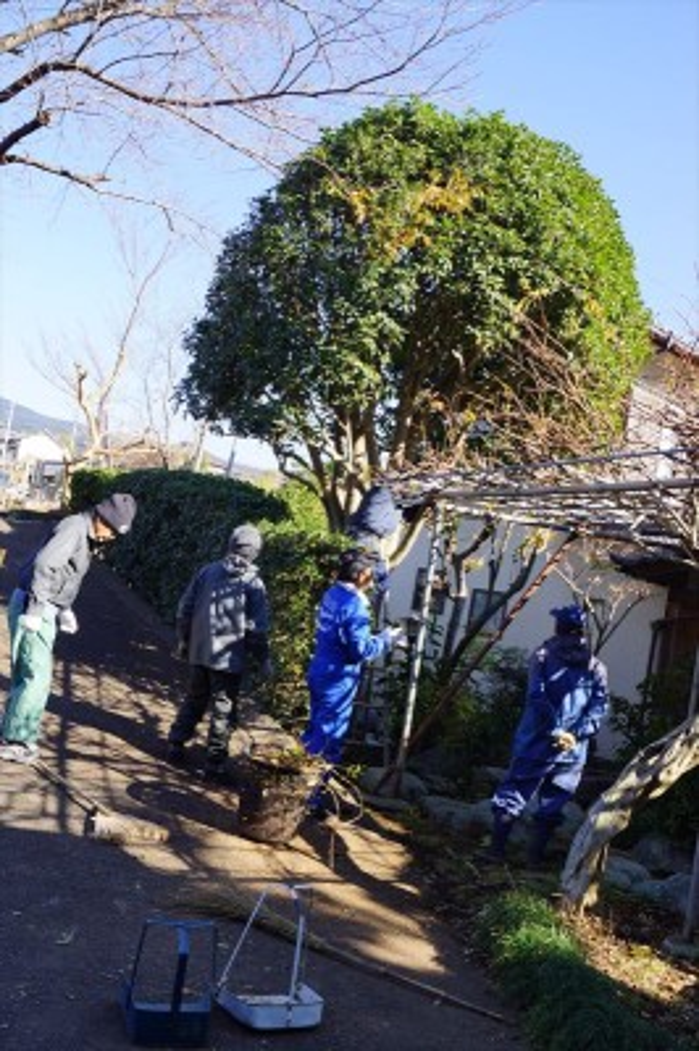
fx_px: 963
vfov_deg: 57.3
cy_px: 526
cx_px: 350
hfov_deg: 39.9
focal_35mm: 33
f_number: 8
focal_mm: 22
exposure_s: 1/80
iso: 100
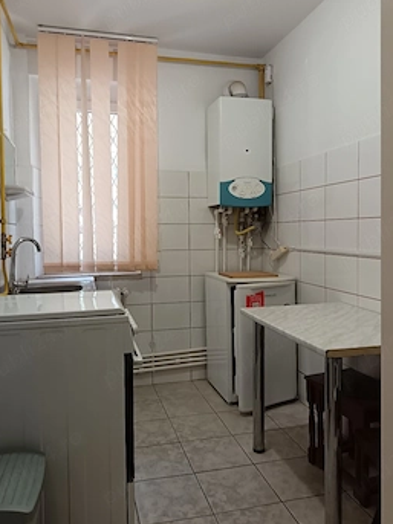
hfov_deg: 49.7
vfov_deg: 63.4
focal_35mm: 28
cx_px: 182
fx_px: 424
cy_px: 247
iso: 748
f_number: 1.75
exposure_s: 1/50
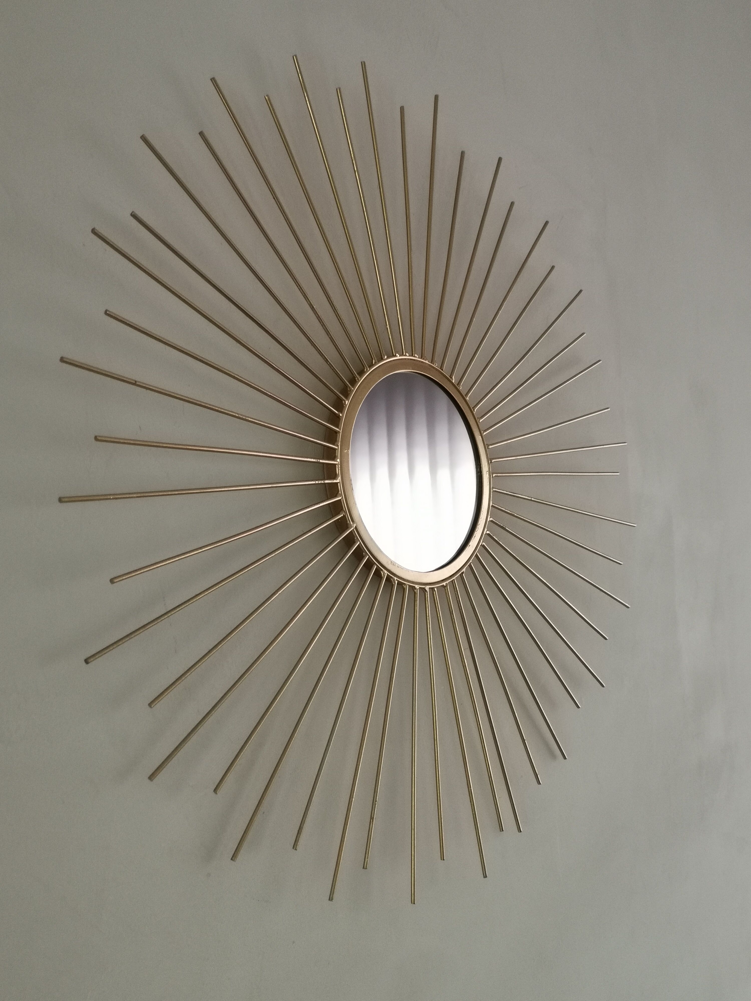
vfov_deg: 55.4
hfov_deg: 42.9
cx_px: 376
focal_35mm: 33
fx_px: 955
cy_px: 500
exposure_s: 1/40
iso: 400
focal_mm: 4.75
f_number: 1.8
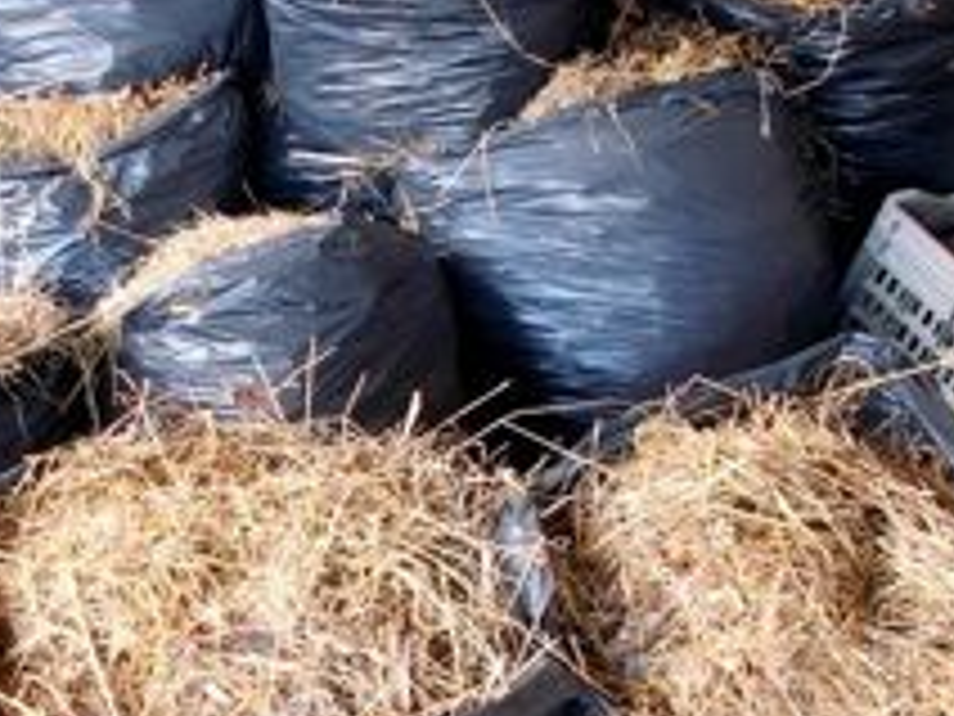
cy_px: 495
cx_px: 216
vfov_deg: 24.7
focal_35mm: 59
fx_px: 1626
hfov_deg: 32.0
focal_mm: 4.6
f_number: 3.2
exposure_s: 1/25
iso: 125
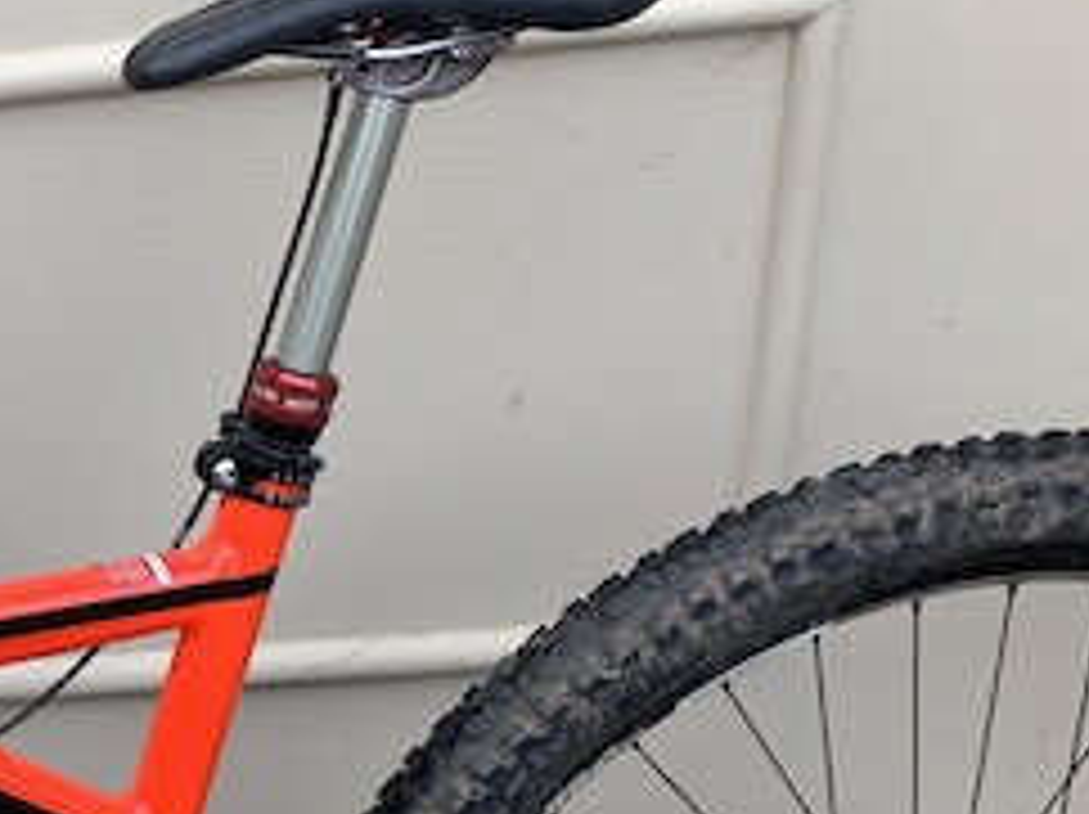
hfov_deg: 20.9
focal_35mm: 86
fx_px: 2703
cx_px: -297
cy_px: 747
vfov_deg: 16.9
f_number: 1.8
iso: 25
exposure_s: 1/122
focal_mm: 4.25
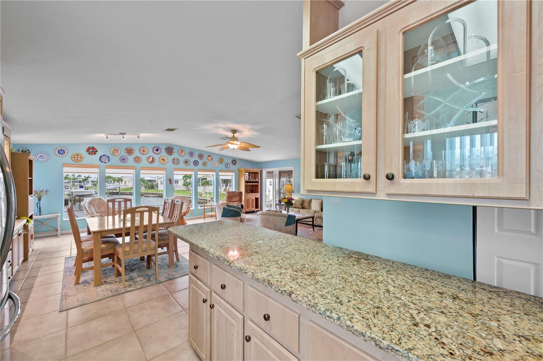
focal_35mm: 14
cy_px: 180
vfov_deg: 81.1
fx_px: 211
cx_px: 272
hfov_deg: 104.3
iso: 320
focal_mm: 14
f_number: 9
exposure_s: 1/4
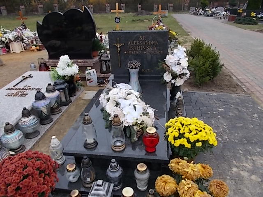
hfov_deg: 67.3
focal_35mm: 26
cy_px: 98
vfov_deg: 53.1
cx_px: 132
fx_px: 198
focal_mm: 4.6
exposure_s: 1/80
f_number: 3.2
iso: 80
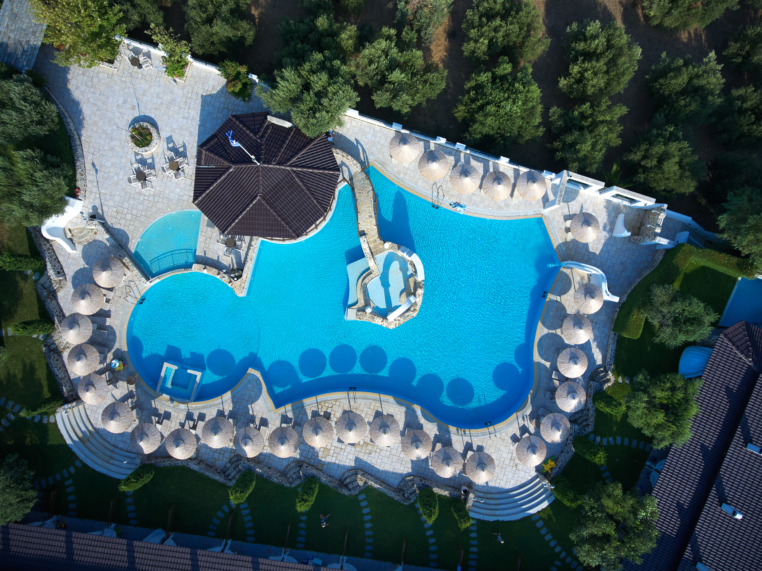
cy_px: 286
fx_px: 440
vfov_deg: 65.9
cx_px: 381
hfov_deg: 81.8
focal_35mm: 20
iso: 100
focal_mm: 3.61
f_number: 2.8
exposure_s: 1/640
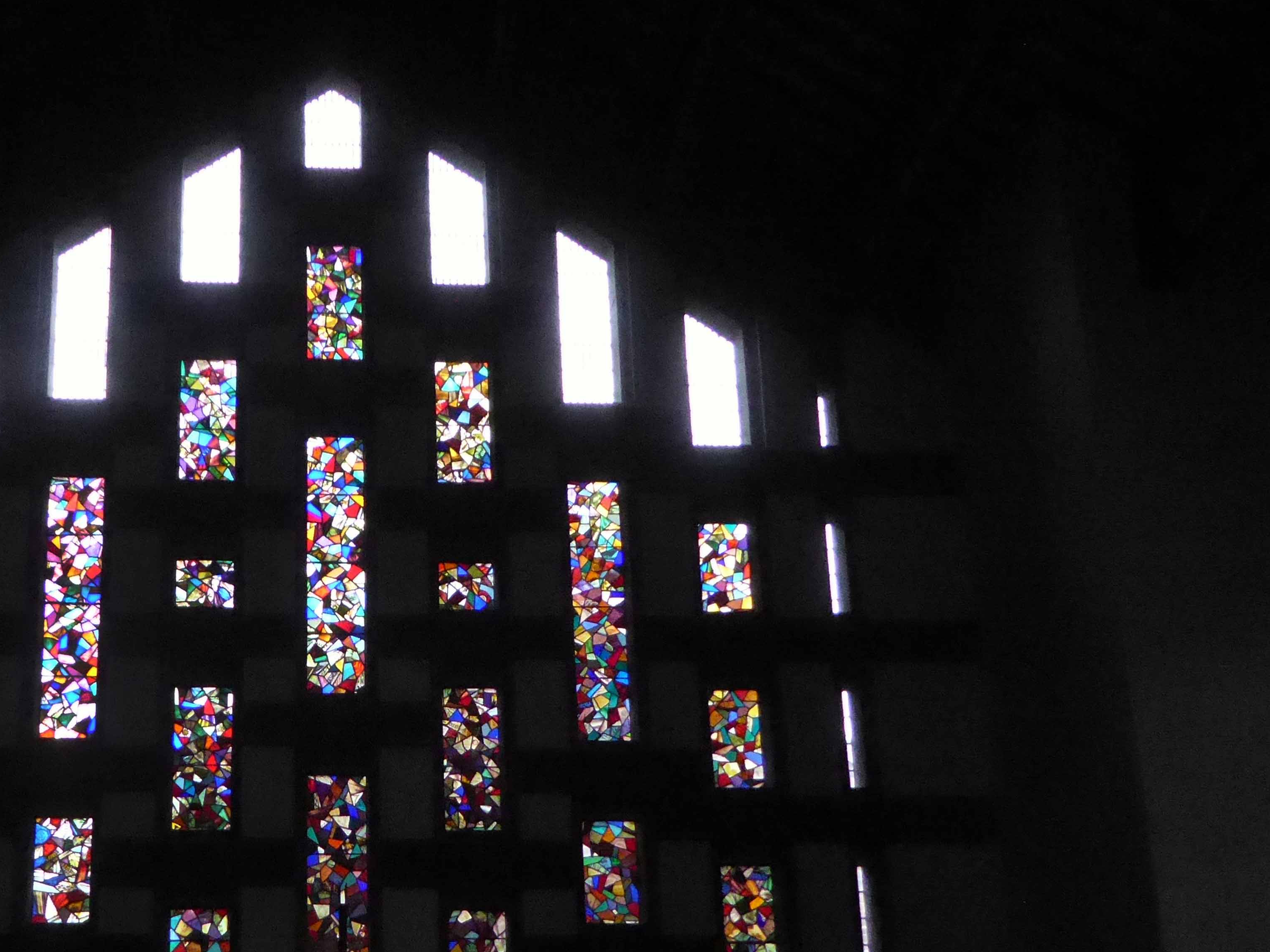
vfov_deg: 33.3
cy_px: 763
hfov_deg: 43.5
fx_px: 1541
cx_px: 338
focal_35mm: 42
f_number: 3.4
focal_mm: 4.7
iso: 1600
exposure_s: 1/640
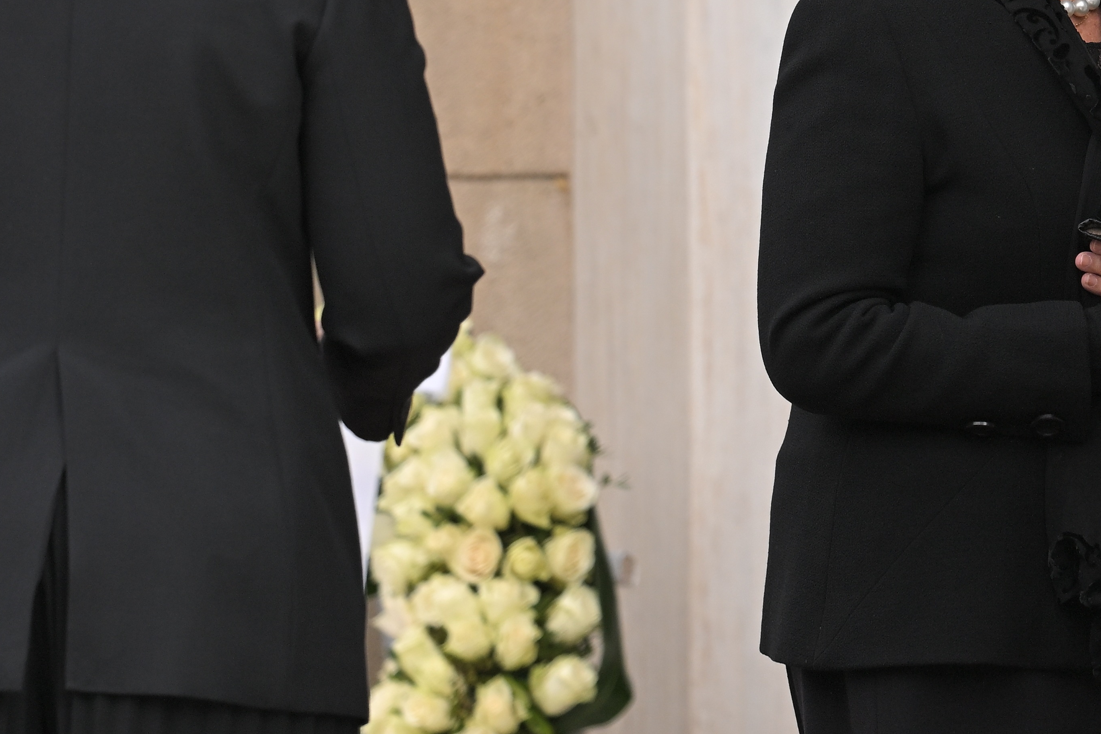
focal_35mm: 707
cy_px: 119
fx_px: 21622
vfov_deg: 1.9
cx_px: 761
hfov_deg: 2.9
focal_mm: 320
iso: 720
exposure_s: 1/640
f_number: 7.1
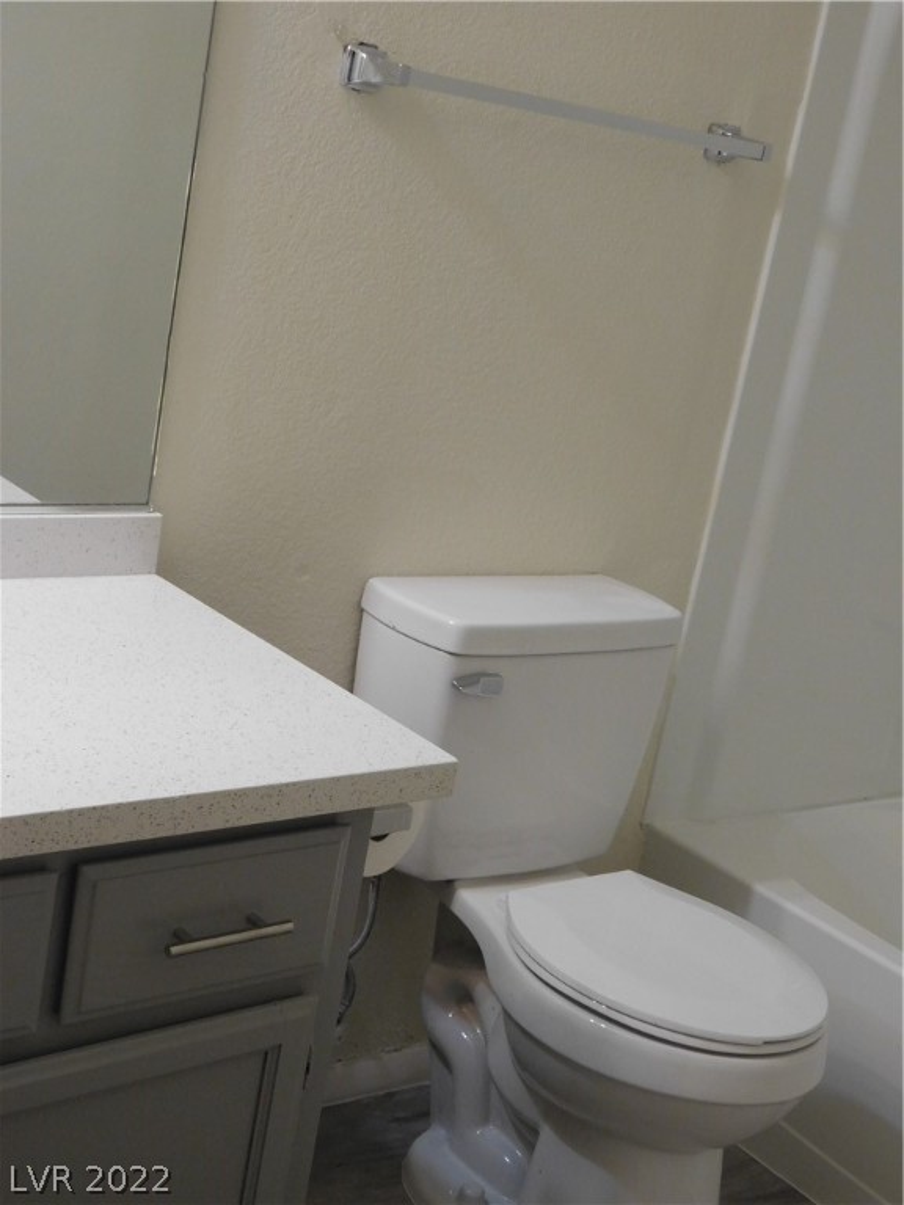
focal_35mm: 51
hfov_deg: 28.6
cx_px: 452
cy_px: 602
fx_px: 1776
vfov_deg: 37.5
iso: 280
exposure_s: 1/30
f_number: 3.8
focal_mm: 9
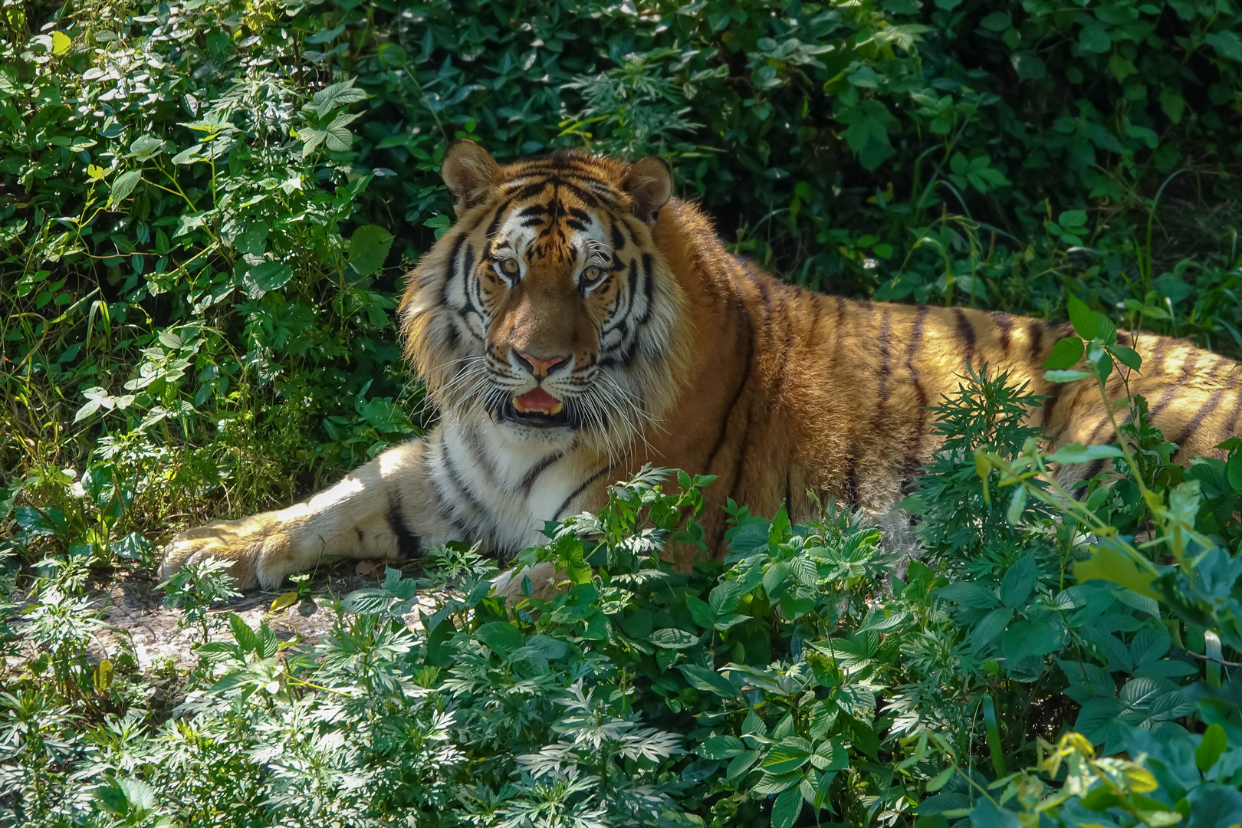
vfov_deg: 7.8
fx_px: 6106
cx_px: 621
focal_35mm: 177
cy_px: 414
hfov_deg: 11.6
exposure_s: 1/200
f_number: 5.6
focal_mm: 64.84
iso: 400
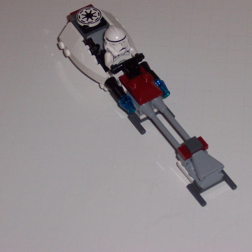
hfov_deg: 12.9
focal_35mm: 135
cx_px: 152
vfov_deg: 12.9
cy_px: 126
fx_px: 1112
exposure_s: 1/90
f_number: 4.8
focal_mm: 17.6
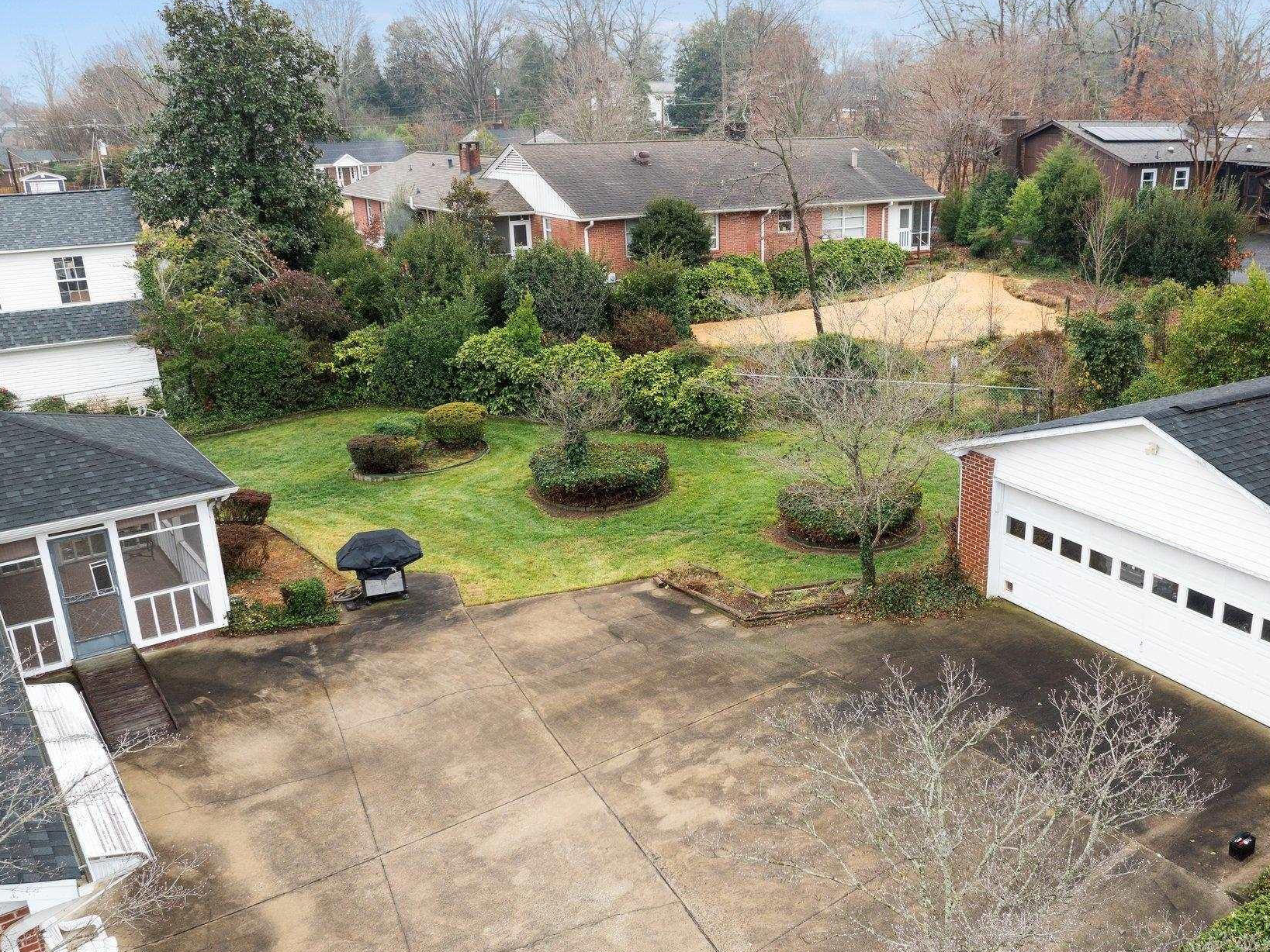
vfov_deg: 46.8
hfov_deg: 59.4
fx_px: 1101
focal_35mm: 30
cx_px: 768
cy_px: 500
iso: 100
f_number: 4.5
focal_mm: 12.29
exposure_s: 1/8
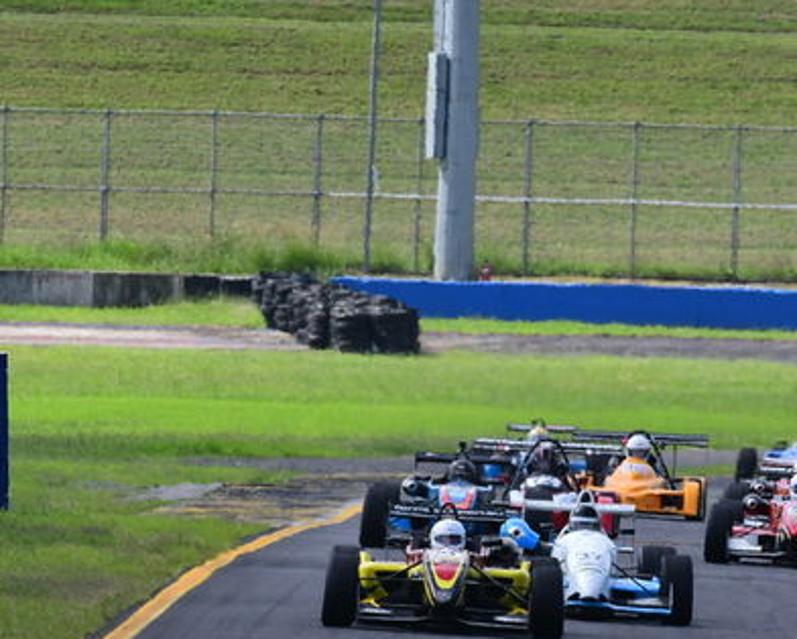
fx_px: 28485
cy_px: 440
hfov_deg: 1.6
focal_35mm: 1207
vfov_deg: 1.3
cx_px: 569
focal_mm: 420
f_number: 13
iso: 800
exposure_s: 1/640
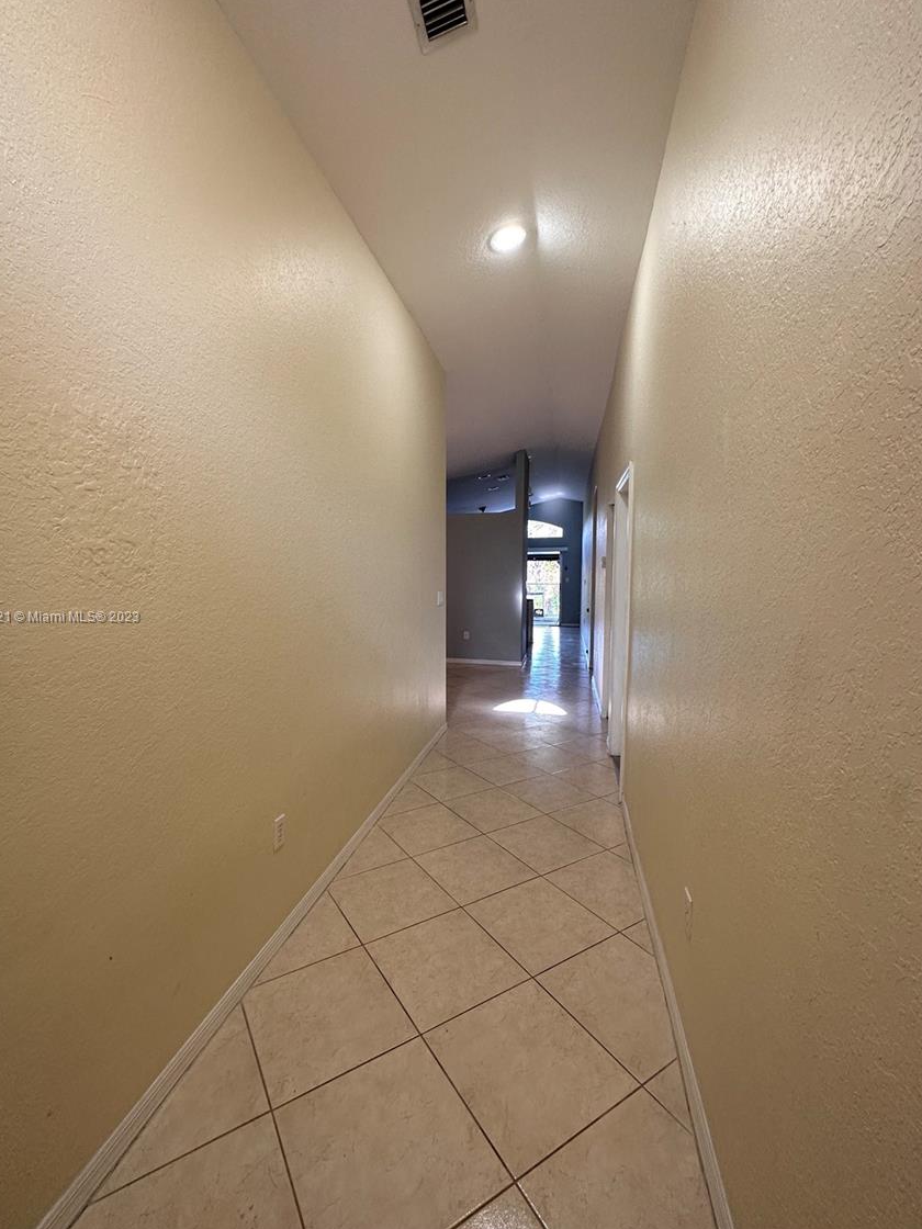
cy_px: 618
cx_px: 432
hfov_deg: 81.7
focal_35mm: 15
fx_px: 533
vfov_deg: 98.2
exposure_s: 1/120
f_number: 2.2
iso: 200
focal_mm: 2.22
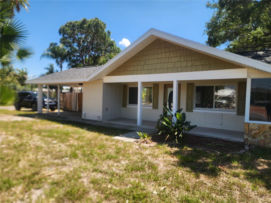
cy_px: 102
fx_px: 180
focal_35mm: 23
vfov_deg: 58.9
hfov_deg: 73.9
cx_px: 136
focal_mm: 6.4
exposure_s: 1/557
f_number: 1.8
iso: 12
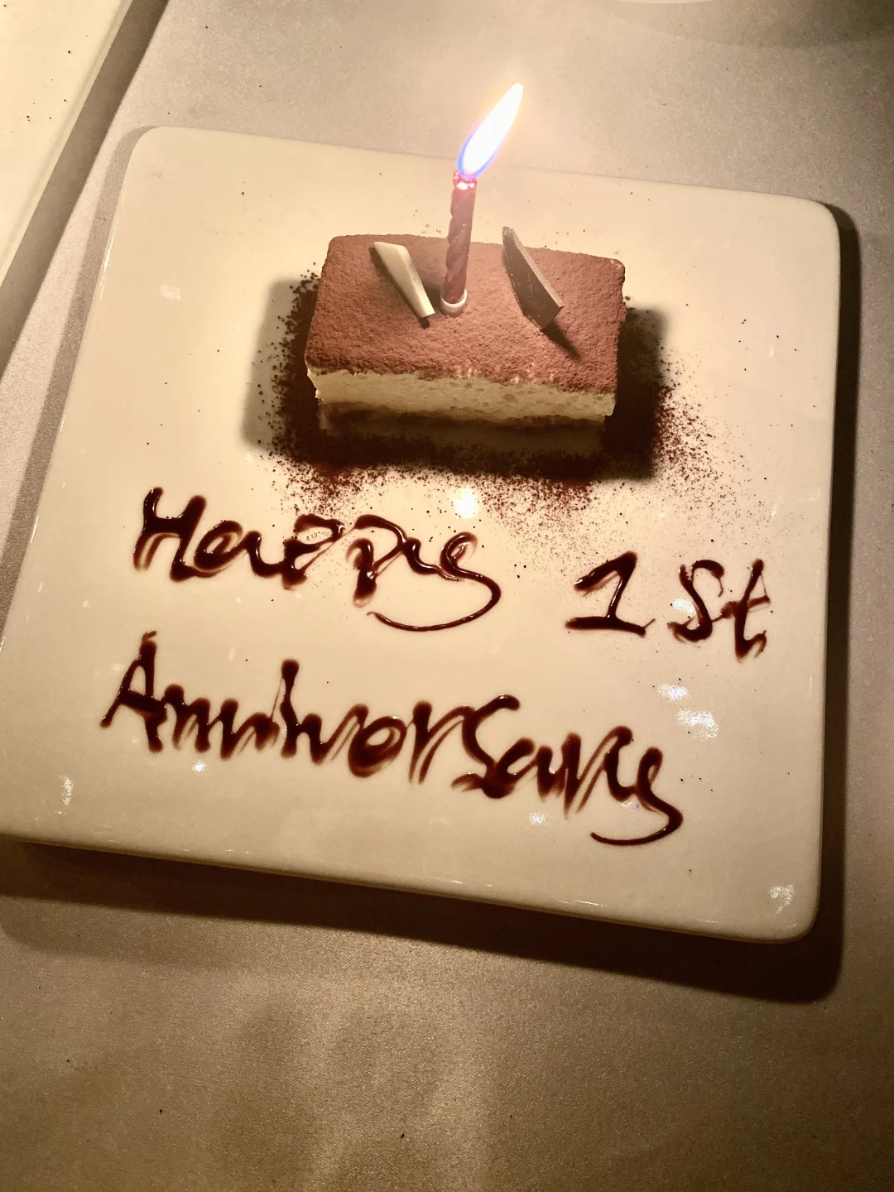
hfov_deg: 53.1
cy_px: 596
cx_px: 447
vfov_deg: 67.3
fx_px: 895
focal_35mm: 26
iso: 400
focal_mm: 4.25
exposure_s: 1/48
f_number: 1.8
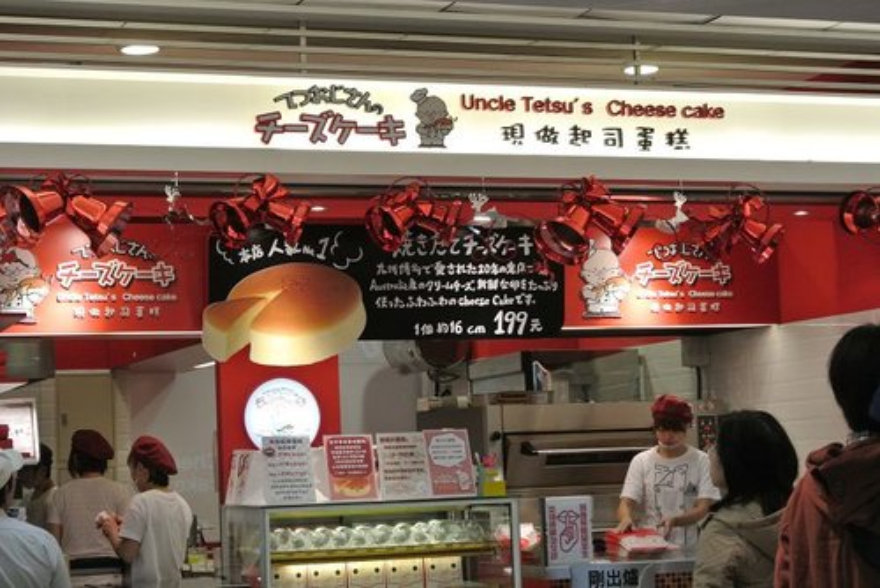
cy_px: 294
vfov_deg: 16.9
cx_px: 440
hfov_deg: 25.0
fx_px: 1981
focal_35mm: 81
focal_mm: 30
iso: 640
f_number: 5.6
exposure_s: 1/60
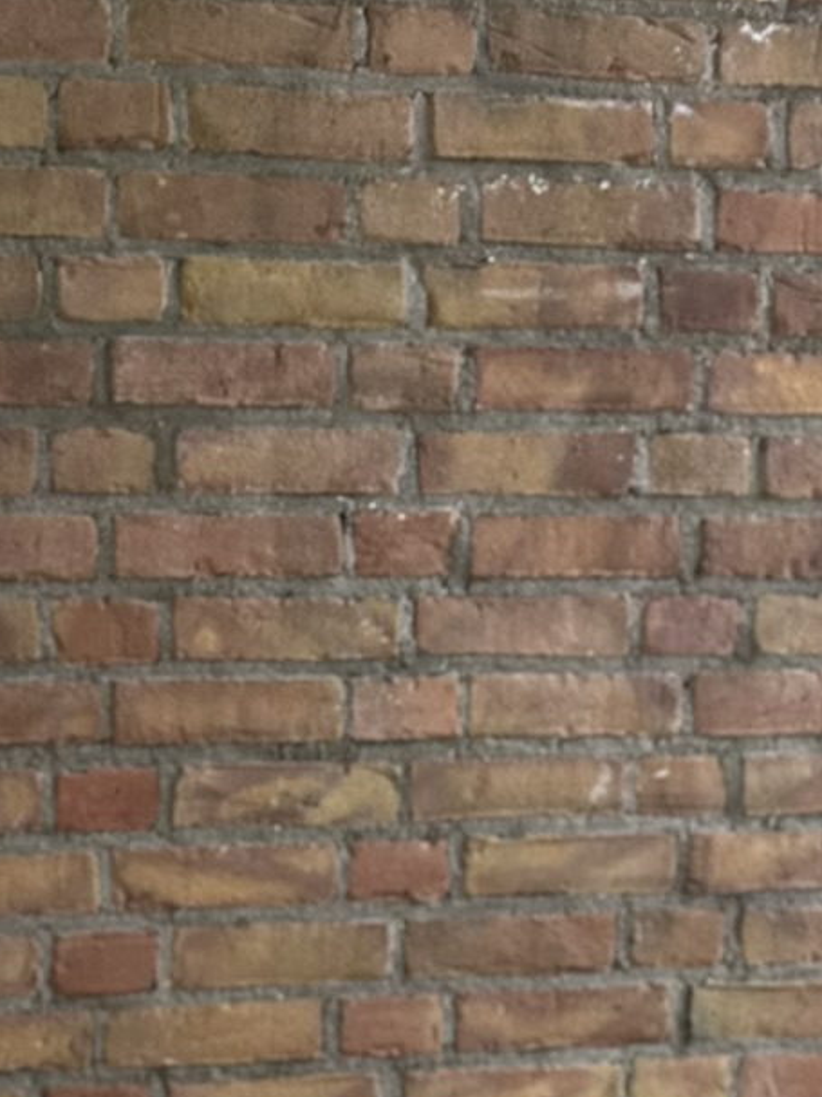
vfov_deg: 21.8
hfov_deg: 16.3
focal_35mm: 81
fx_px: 2565
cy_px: 1413
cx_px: -491
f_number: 1.78
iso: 125
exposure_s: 1/121
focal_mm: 6.86
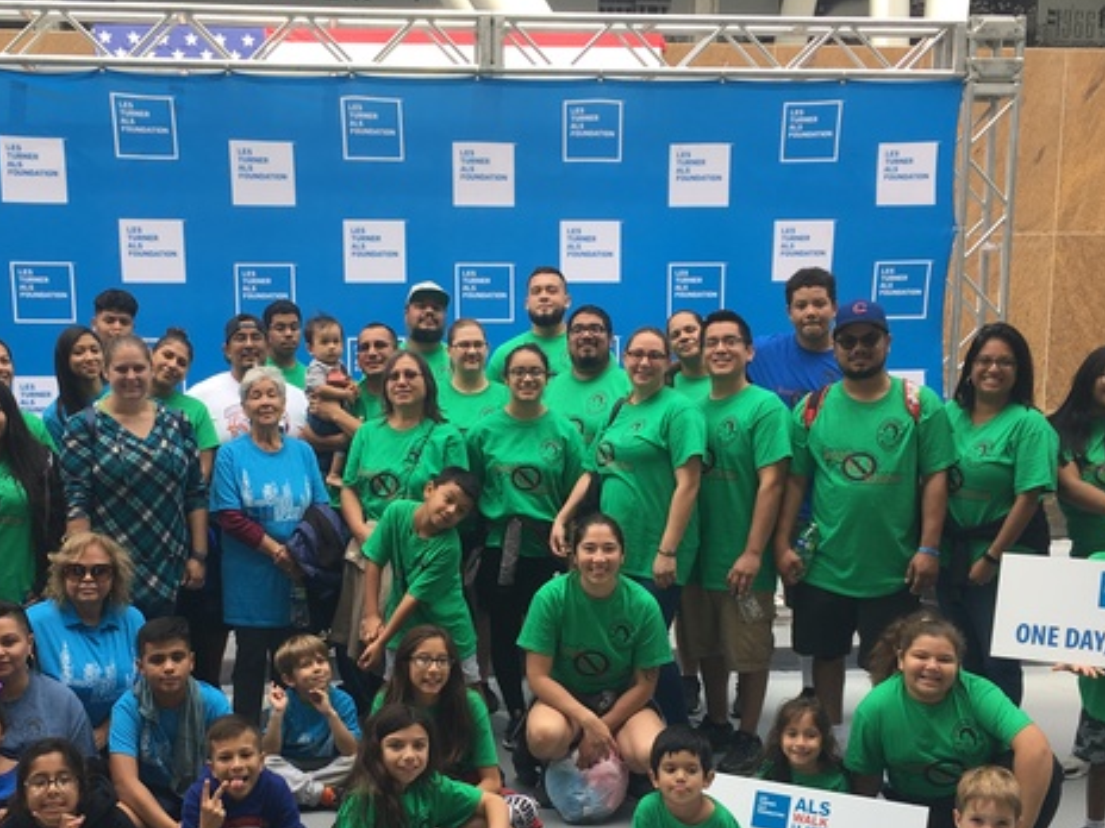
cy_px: 562
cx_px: 472
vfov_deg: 31.9
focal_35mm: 45
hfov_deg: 42.0
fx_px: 1436
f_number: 2.2
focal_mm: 4.15
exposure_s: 1/284
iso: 25
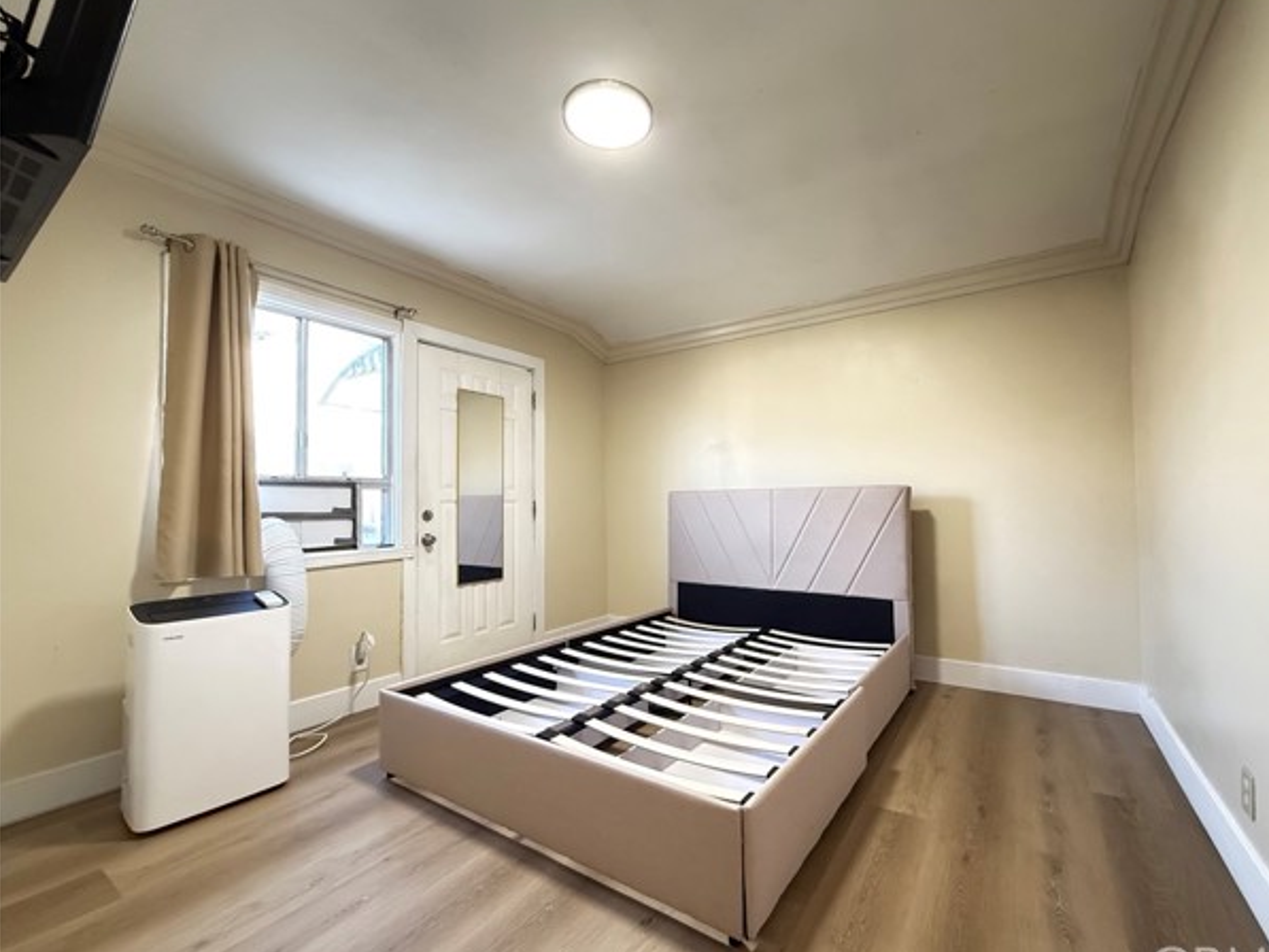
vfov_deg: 81.8
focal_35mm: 15
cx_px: 678
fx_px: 550
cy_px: 487
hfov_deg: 98.0
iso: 800
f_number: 2.2
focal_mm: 2.22
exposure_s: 1/60
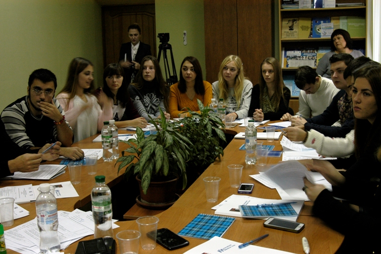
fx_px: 444
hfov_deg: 46.4
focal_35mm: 42
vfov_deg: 31.9
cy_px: 127
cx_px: 190
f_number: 6.3
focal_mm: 28
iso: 400
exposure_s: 1/13
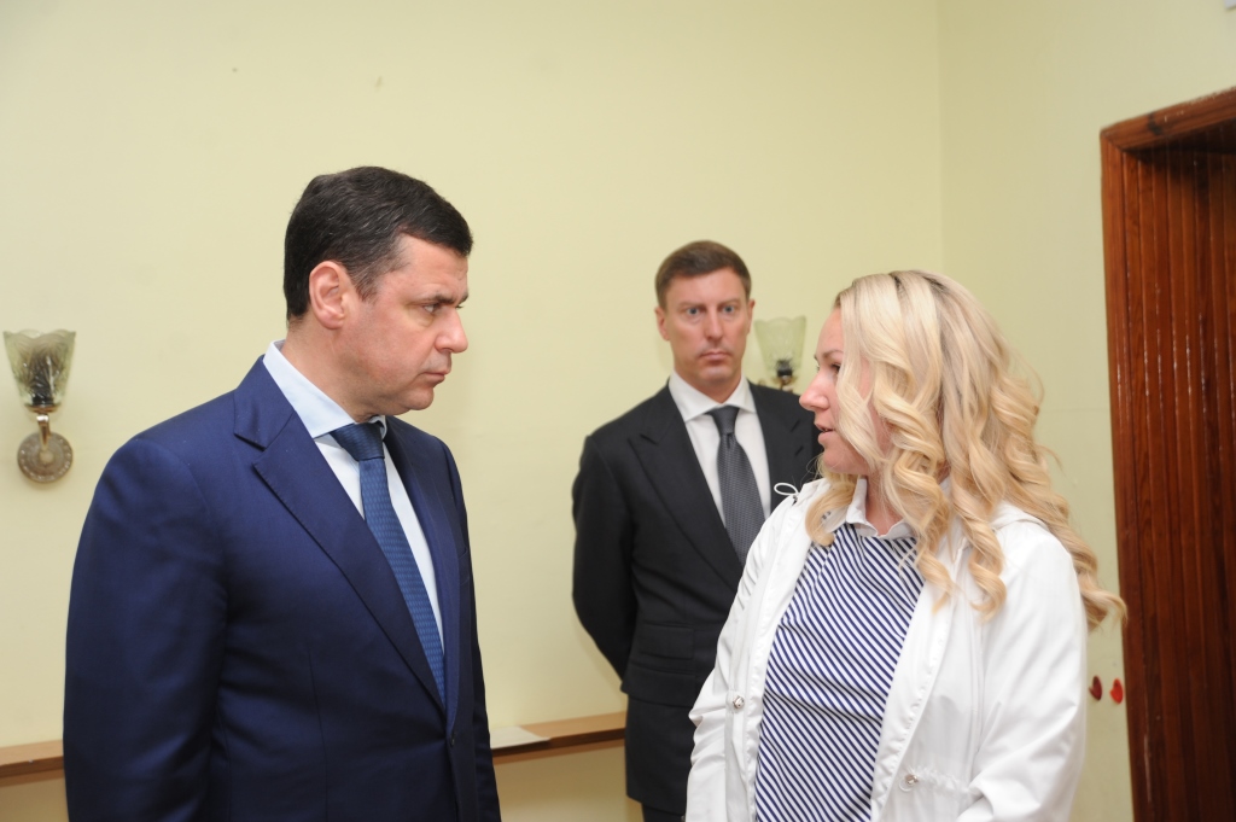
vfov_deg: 28.0
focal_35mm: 48
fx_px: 1647
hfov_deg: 41.1
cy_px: 411
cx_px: 618
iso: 640
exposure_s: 1/200
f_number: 3.5
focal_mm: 48
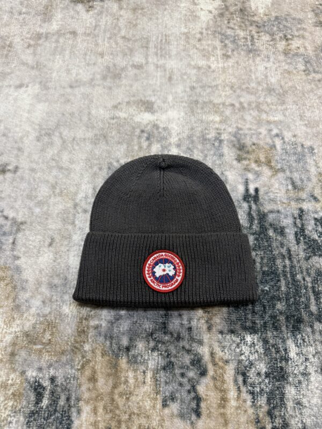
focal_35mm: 24
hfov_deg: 56.8
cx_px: 161
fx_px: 298
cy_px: 214
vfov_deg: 71.6
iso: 160
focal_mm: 6.76
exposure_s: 1/50
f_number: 1.78
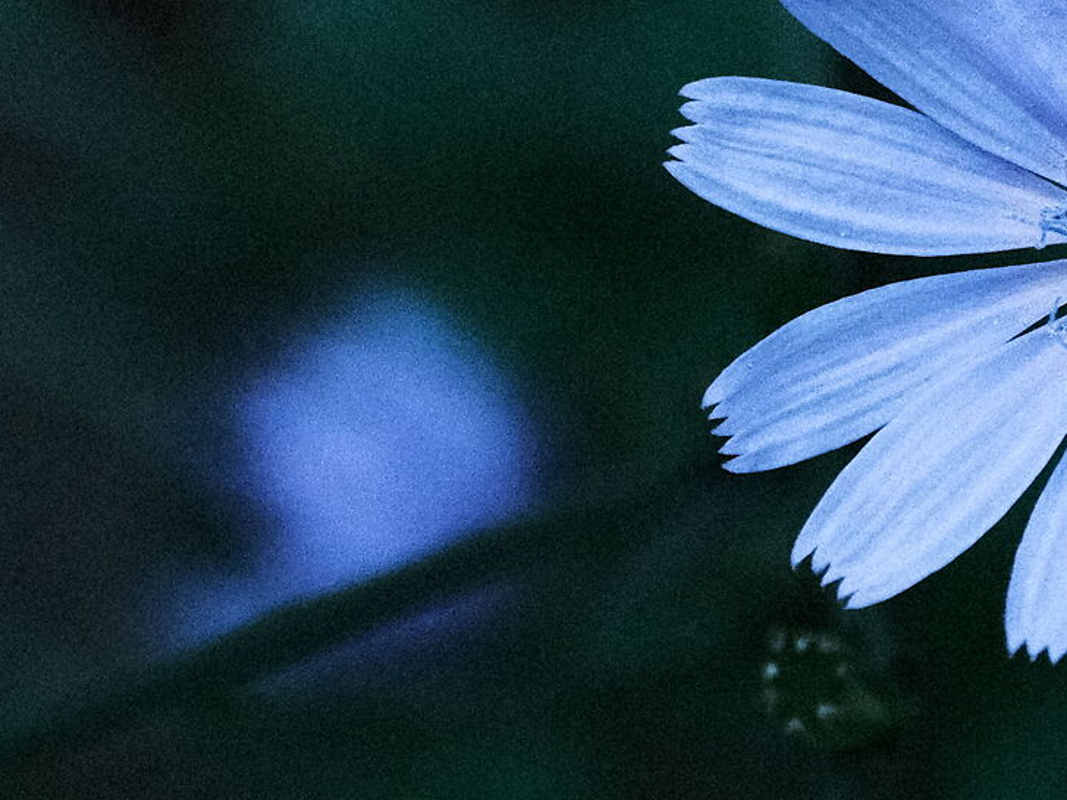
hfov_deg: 1.4
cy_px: 307
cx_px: 1211
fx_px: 44040
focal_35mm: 1429
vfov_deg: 1.0
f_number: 5.6
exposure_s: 1/600
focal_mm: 300
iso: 6400
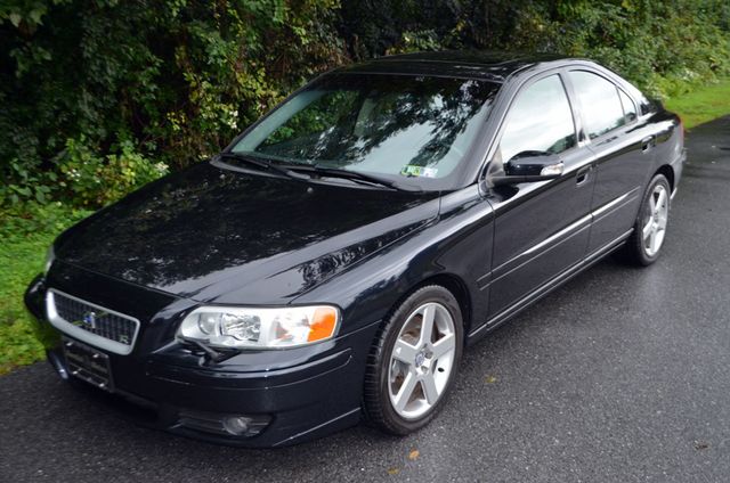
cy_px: 242
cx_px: 365
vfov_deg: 34.1
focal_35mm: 39
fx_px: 789
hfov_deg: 49.6
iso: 360
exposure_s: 1/125
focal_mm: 26
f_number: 4.2
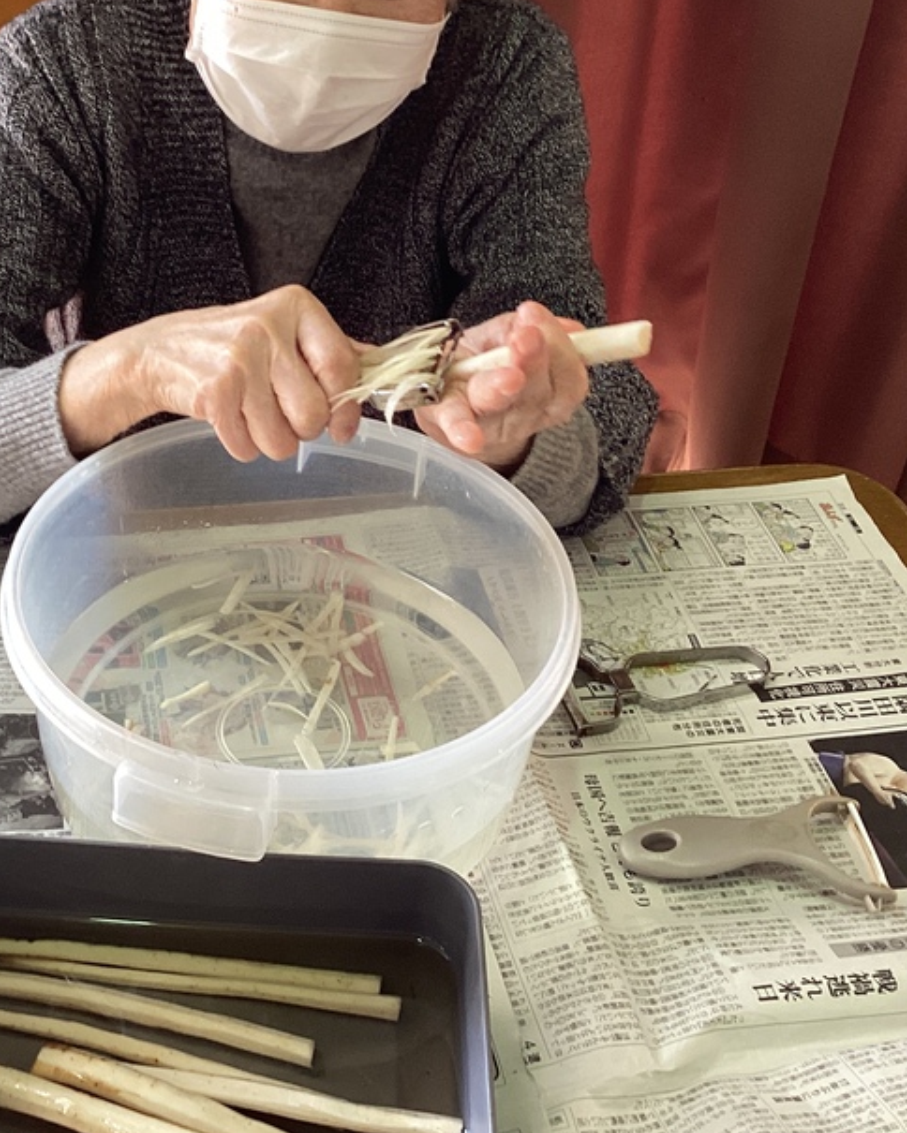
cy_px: 453
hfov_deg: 29.9
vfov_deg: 37.2
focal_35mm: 50
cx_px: 257
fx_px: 1678
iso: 100
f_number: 2.4
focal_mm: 3.3
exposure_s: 1/50
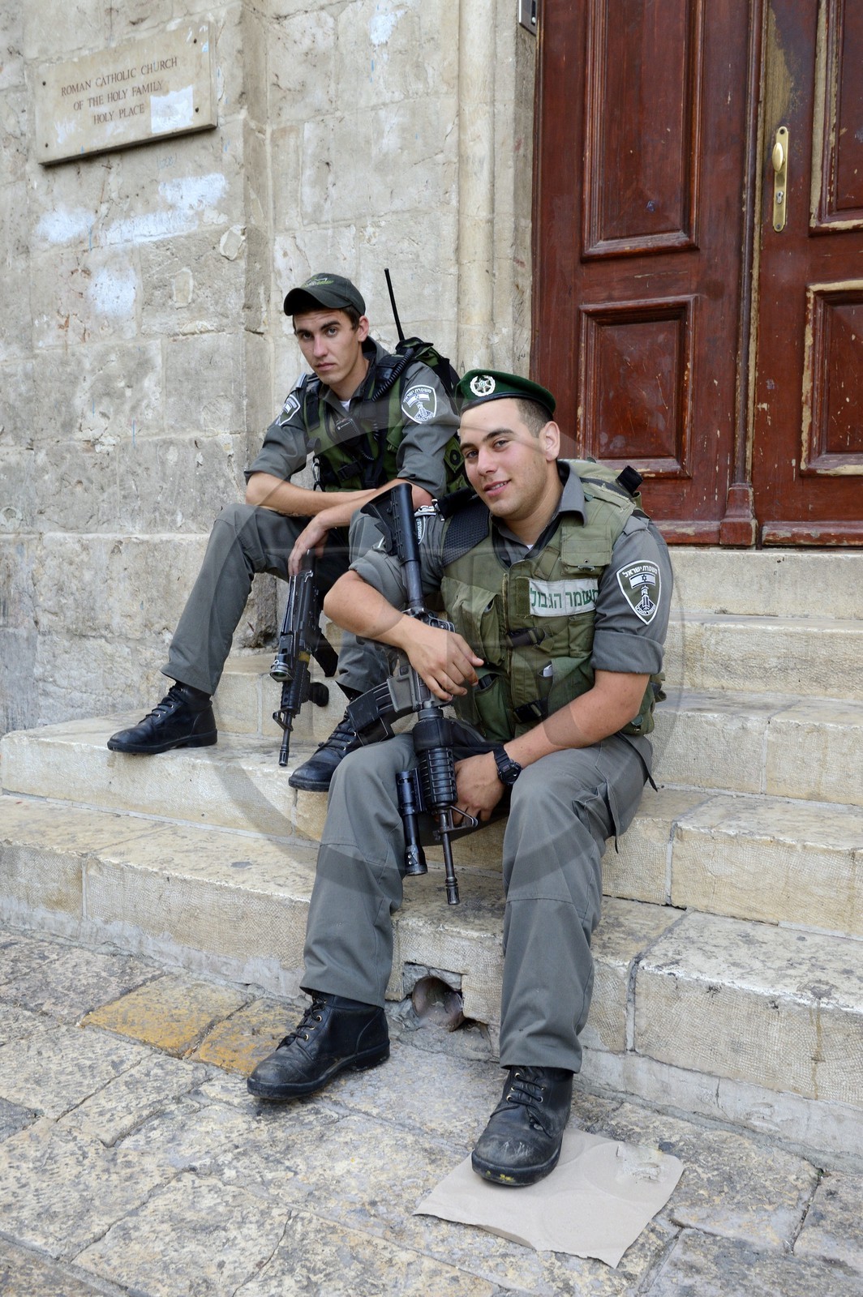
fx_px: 1225
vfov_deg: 55.8
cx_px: 432
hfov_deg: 38.8
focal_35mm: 34
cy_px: 648
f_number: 10
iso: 1250
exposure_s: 1/25
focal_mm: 34
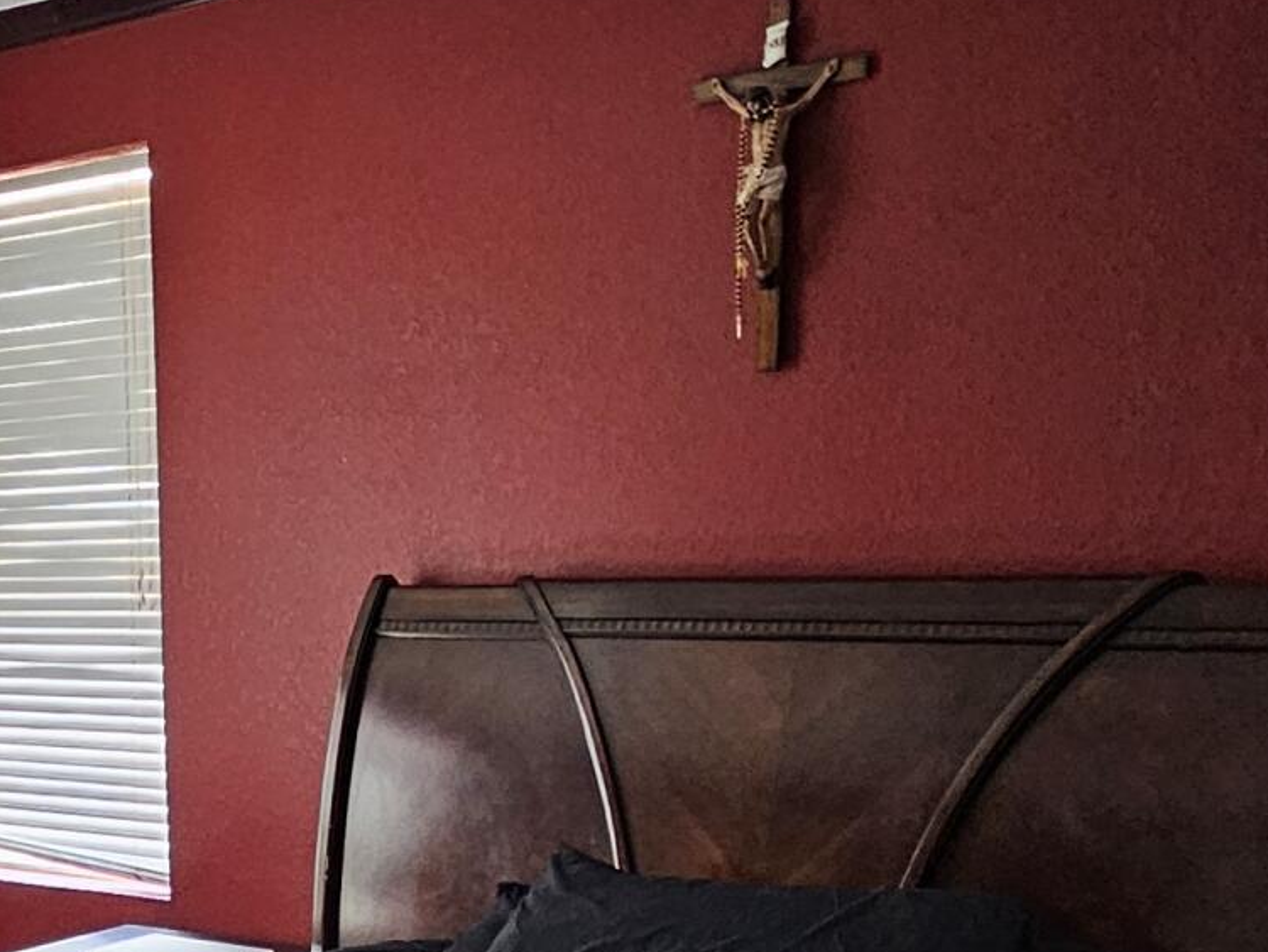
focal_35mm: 52
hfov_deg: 35.8
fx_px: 1905
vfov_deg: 27.2
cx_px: 286
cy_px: 823
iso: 400
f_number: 2.2
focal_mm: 2.2
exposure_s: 1/77
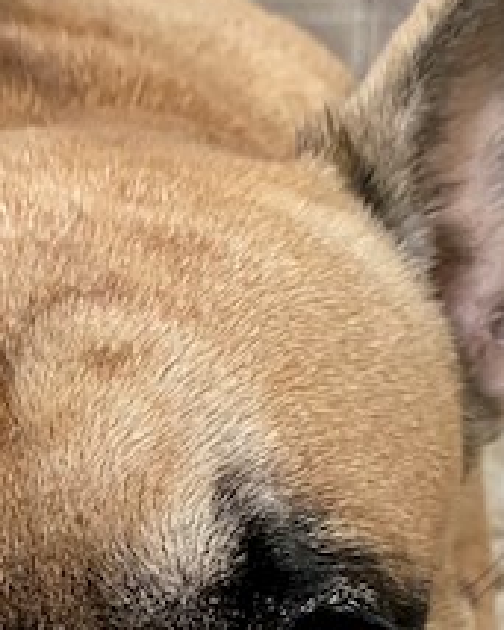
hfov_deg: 19.0
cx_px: 41
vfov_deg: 23.3
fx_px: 1474
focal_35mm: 79
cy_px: 608
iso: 1000
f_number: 1.8
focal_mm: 4.25
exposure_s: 1/26
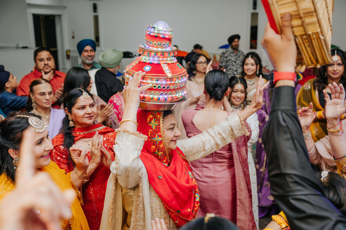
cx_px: 173
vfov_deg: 33.4
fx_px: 384
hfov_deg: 48.5
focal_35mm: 40
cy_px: 115
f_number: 3.5
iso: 1250
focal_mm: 40
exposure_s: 1/200
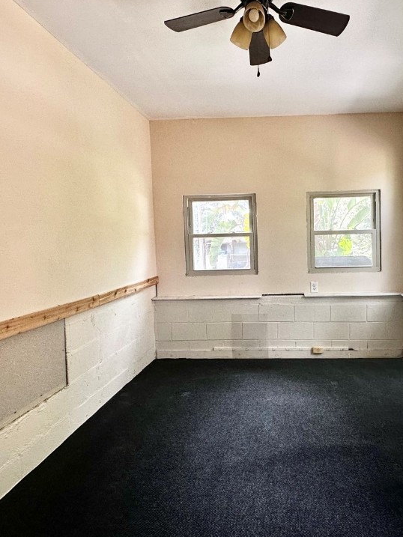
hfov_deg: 63.9
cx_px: 276
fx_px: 310
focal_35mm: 20
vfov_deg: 81.7
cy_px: 255
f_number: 2.2
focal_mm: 2.22
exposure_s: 1/120
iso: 125
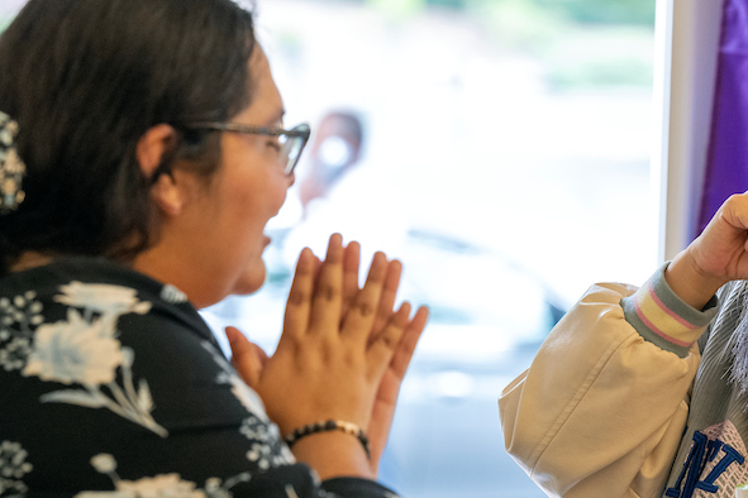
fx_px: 5277
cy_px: 384
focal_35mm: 254
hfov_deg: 8.1
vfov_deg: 5.4
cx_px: 699
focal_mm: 125
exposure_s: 1/160
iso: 1250
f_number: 4.5
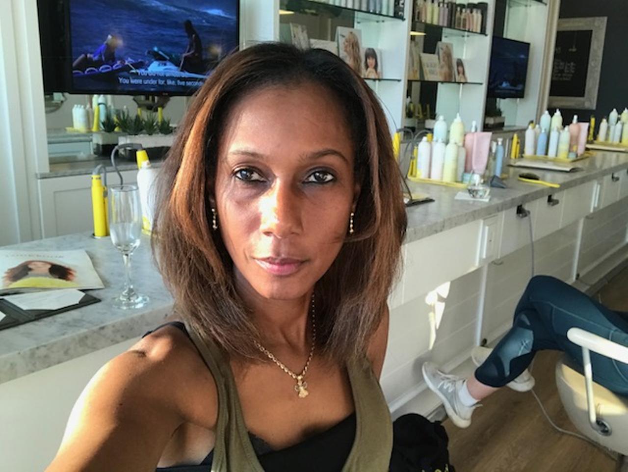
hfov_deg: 56.8
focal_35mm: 32
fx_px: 581
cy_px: 236
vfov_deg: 44.2
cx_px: 314
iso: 32
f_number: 2.2
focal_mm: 2.87
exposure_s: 1/30
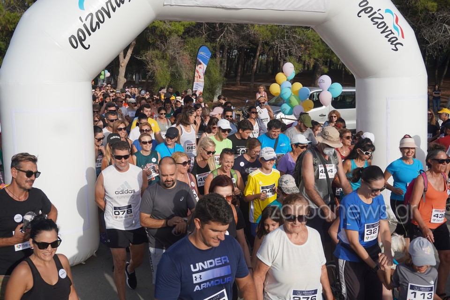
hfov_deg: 51.3
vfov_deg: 35.5
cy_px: 150
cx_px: 225
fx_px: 469
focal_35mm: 38
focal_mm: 25
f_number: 5.6
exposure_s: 1/640
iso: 100
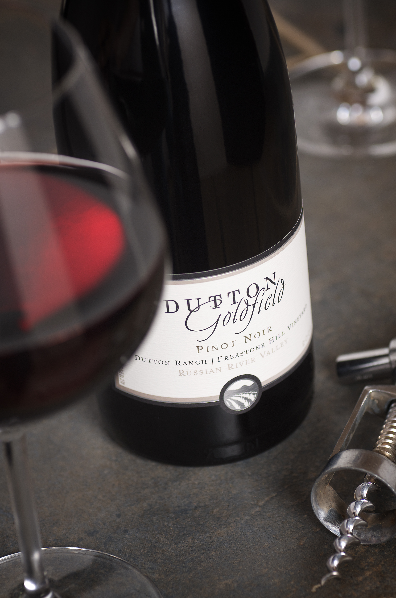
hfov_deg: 10.1
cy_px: 299
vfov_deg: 15.2
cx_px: 198
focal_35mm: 135
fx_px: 2237
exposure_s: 1/25
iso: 200
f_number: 4.5
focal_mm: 90
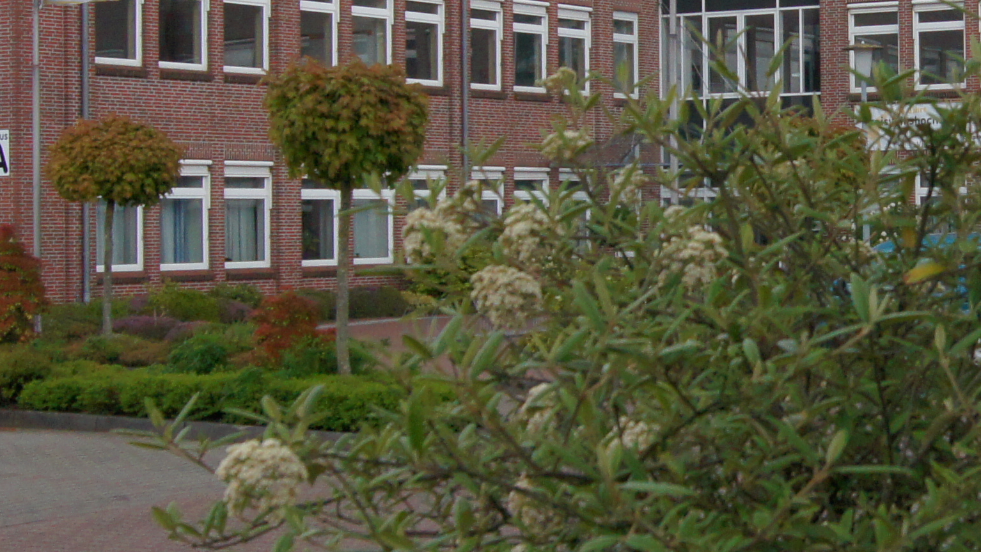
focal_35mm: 94
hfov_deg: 22.1
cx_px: 889
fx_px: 2445
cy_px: 172
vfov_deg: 12.9
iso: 800
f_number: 5.6
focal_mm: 20
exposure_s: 1/2000
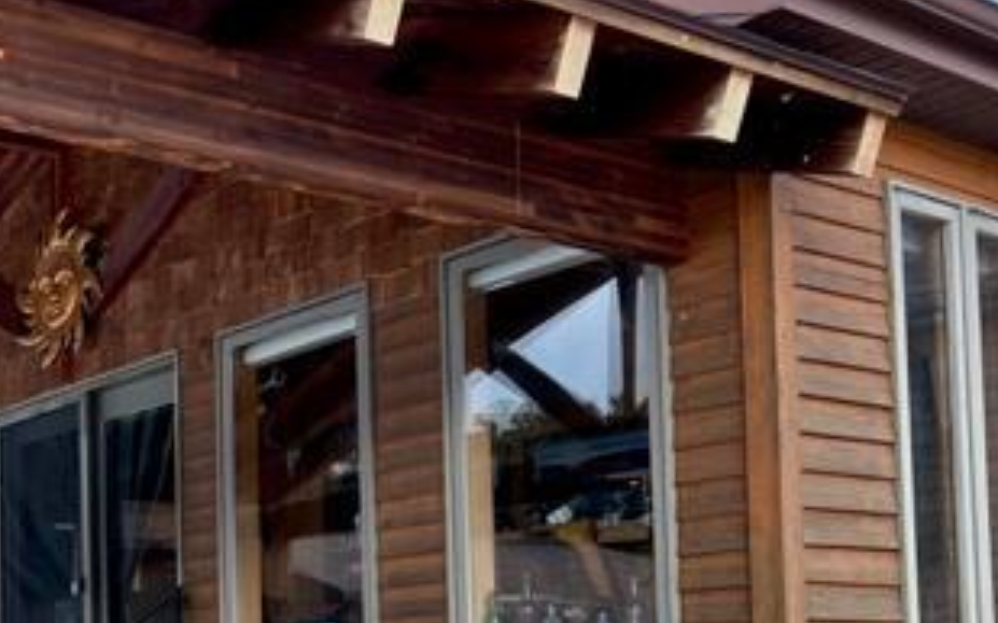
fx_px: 1550
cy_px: 629
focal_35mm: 57
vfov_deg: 21.9
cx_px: -23
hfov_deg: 32.5
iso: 50
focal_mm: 5.7
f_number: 1.5
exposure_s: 1/591
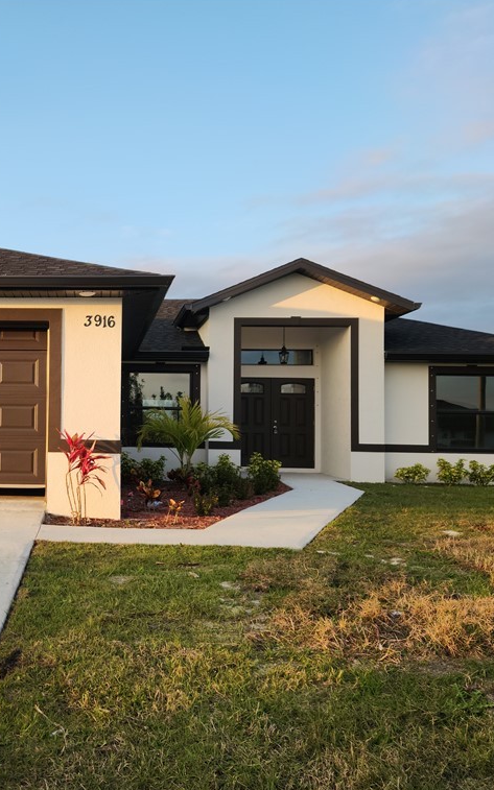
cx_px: 51
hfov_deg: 36.0
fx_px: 711
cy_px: 393
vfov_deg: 58.1
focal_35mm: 33
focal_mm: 5.4
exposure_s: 1/276
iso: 20
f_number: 1.8
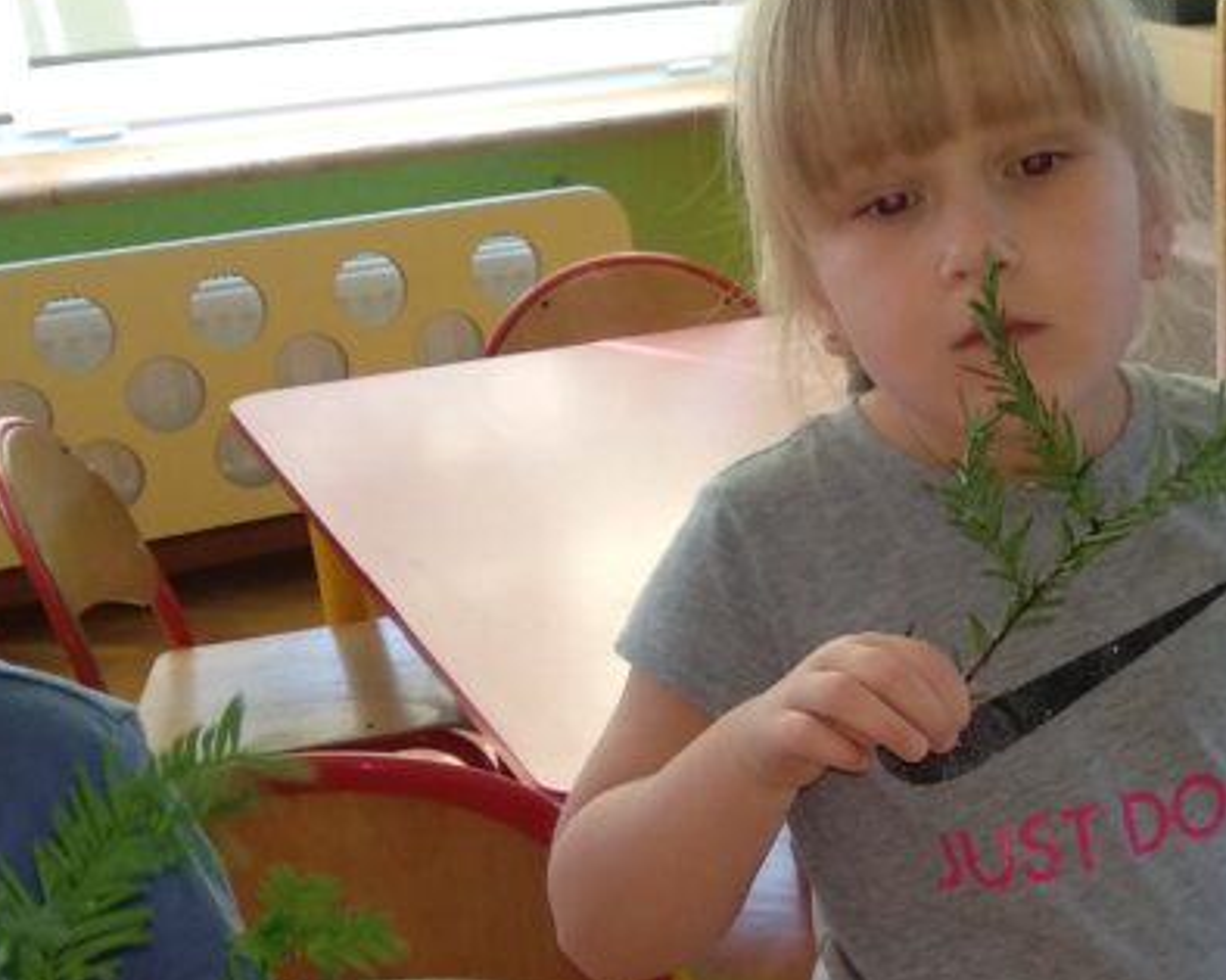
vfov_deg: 22.8
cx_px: 1154
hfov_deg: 27.5
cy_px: 803
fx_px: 2394
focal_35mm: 66
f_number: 2.2
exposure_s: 1/50
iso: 500
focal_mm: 3.81
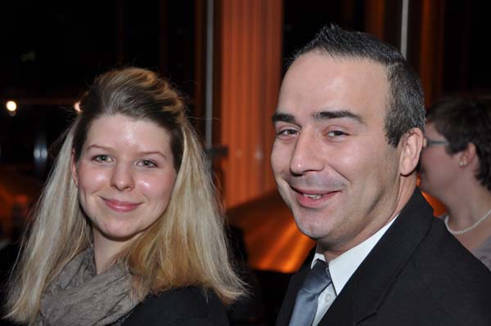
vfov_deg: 20.6
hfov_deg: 30.5
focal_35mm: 66
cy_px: 163
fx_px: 899
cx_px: 246
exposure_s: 1/60
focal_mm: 44
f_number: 4.5
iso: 200
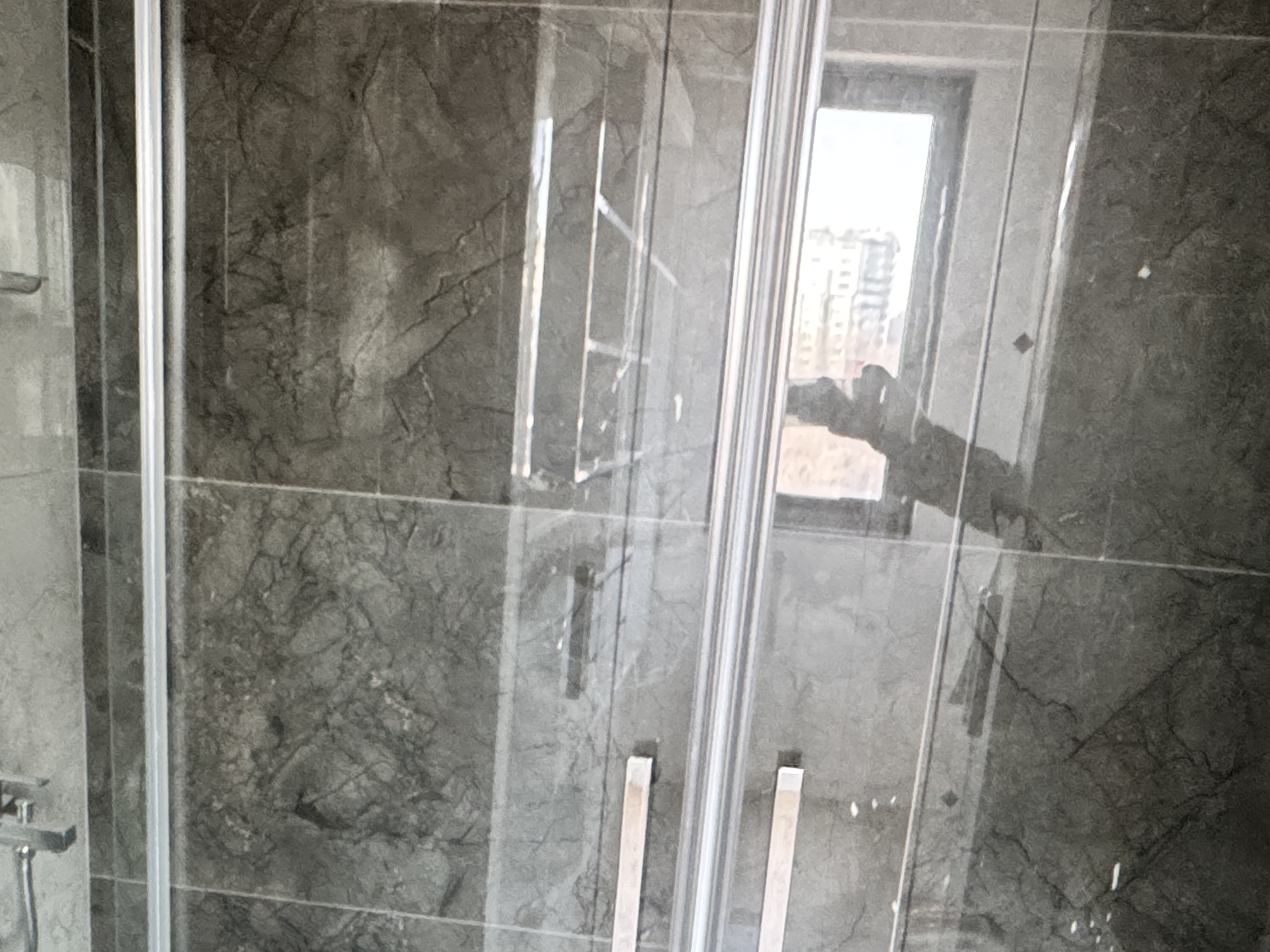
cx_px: 571
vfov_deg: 36.2
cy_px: 785
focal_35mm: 38
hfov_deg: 48.9
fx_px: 1394
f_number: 2.2
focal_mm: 2.22
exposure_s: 1/60
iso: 800
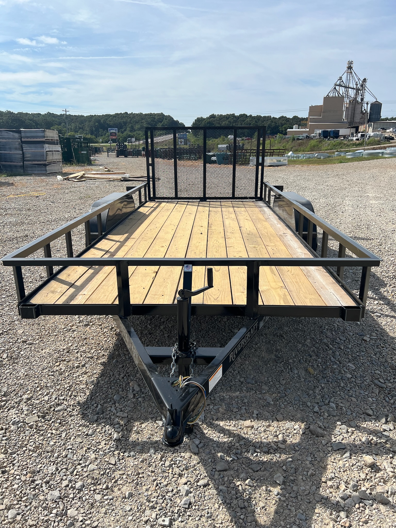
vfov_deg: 67.3
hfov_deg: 53.1
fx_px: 397
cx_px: 198
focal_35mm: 26
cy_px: 264
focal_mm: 5.7
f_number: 1.5
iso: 50
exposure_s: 1/5882
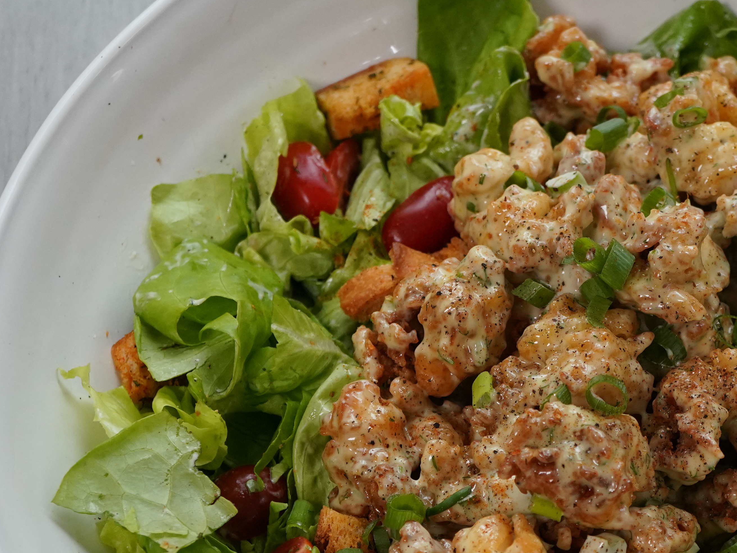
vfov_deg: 17.2
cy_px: 435
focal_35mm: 85
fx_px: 1810
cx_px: 568
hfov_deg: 22.8
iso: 1600
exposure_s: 1/1000
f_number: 4
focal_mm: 30
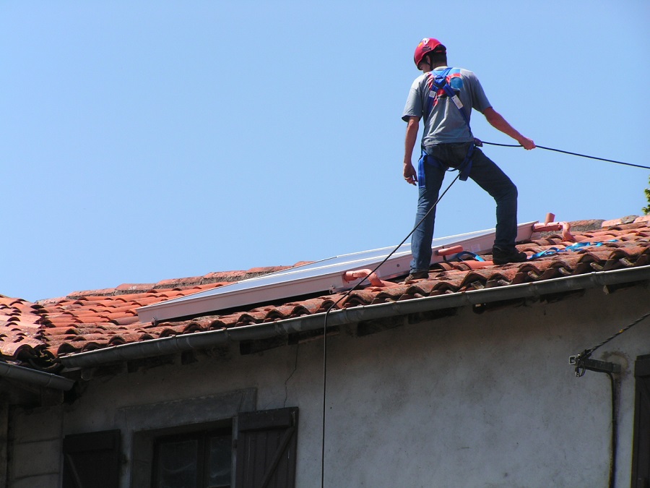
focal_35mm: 209
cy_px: 244
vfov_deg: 7.1
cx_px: 325
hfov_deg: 9.5
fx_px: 3924
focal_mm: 34.7
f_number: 5
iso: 50
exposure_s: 1/320
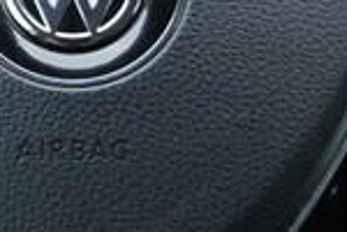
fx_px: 2361
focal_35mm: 245
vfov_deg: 5.6
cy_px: 13
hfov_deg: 8.4
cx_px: 99
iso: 160
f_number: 2.8
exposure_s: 1/40
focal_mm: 24
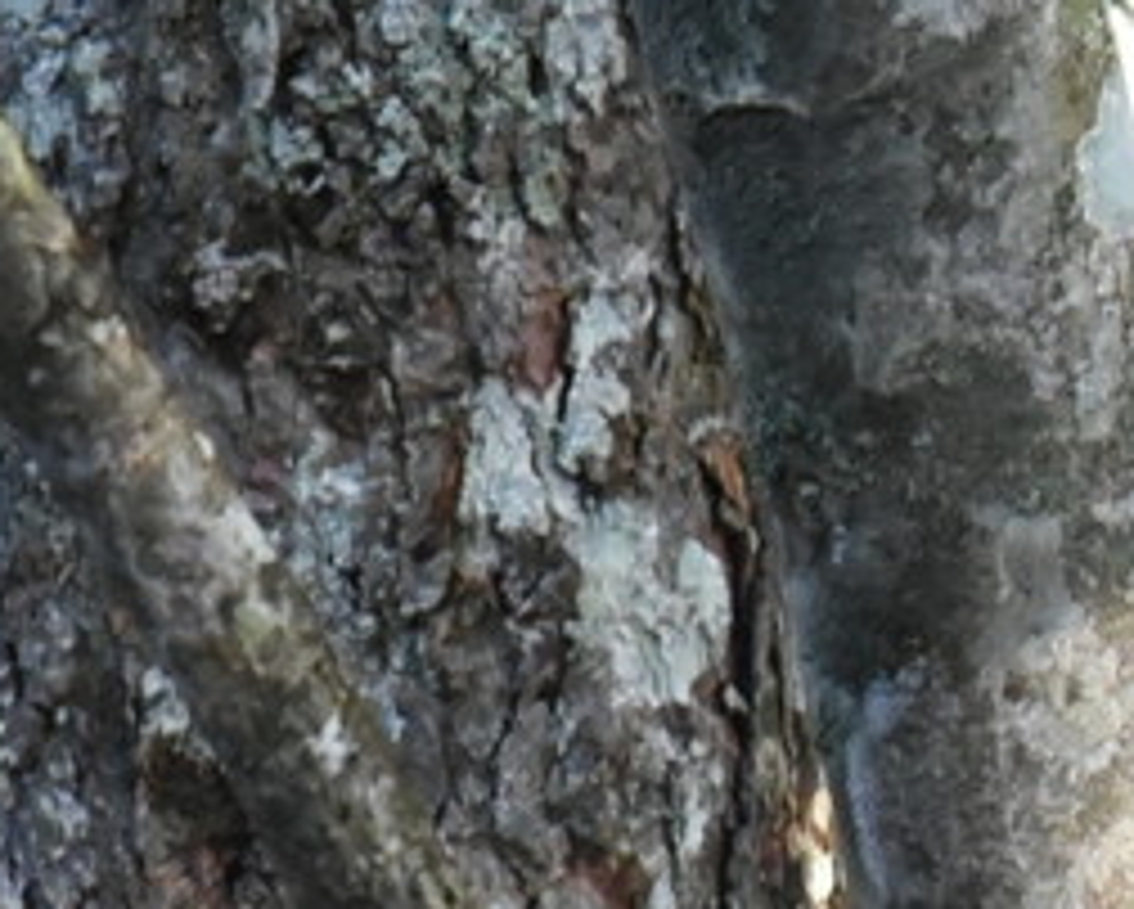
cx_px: -2432
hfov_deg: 5.1
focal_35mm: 357
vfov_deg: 4.3
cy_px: 1642
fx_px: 11991
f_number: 8
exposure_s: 1/60
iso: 4500
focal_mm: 50
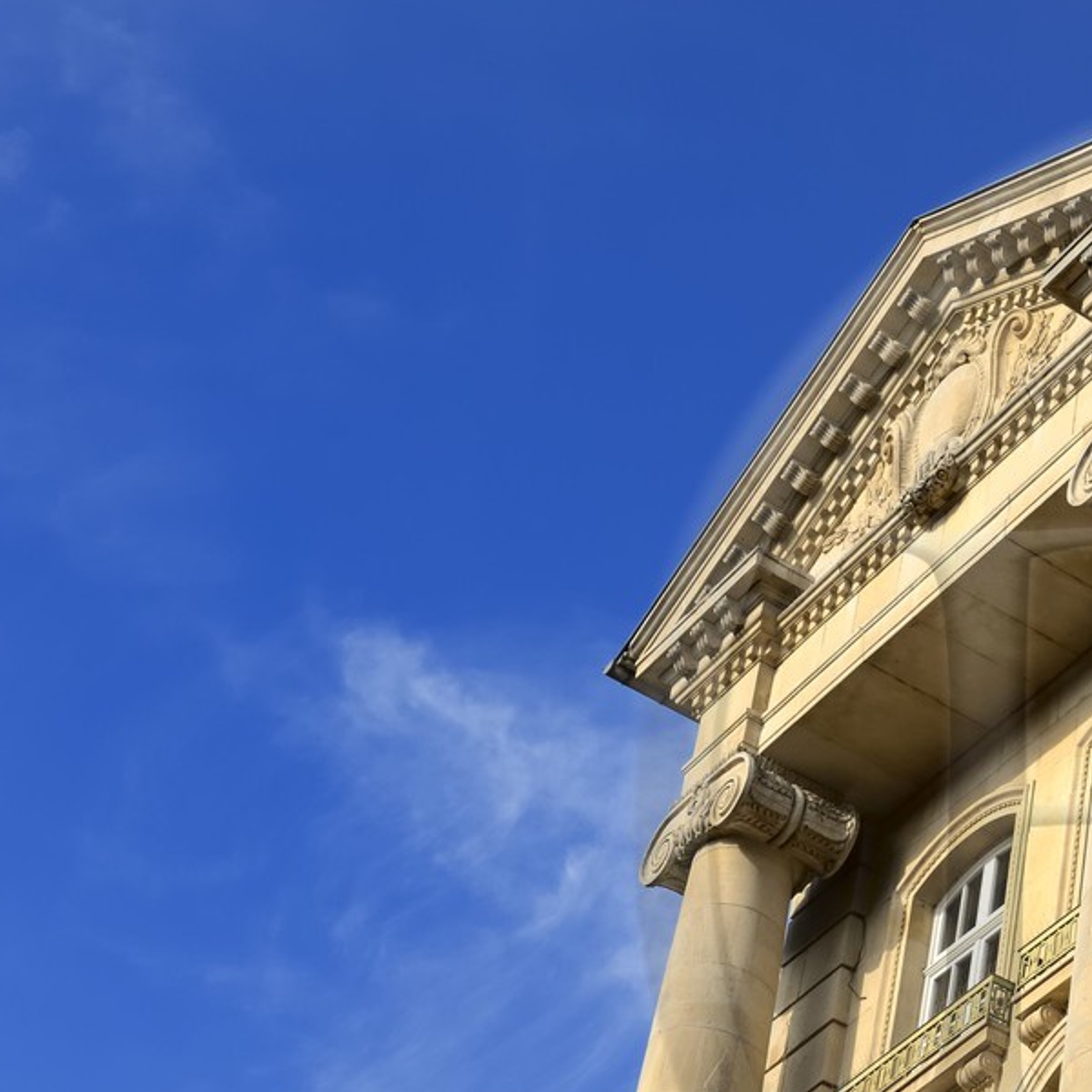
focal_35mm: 86
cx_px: 1376
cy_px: 830
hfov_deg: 18.9
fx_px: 3069
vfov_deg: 20.0
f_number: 11
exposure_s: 1/250
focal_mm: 38
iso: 200
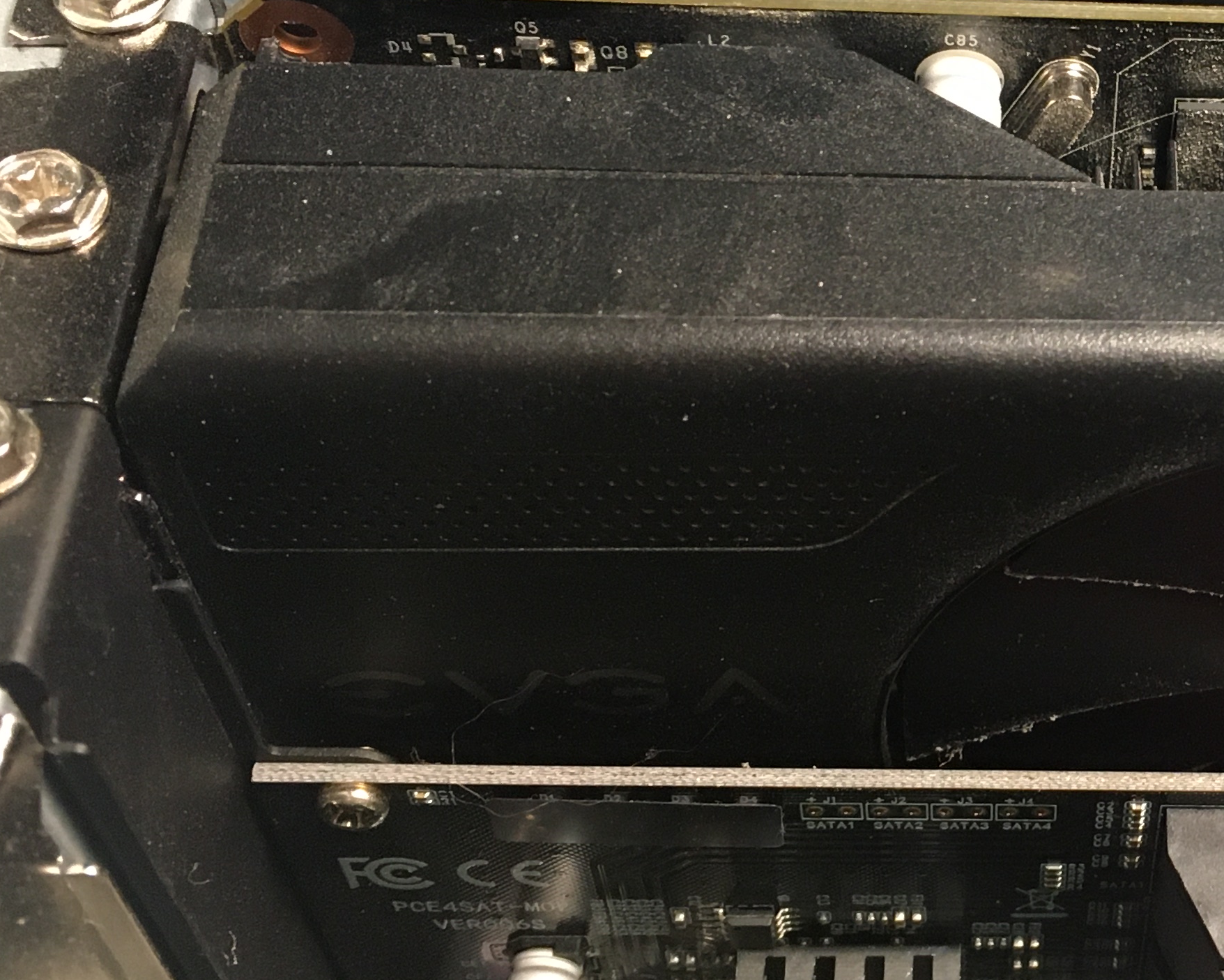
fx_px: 2355
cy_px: 369
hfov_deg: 26.9
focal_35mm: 65
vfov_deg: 23.4
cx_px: 1332
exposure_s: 1/30
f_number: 2.2
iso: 125
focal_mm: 4.15
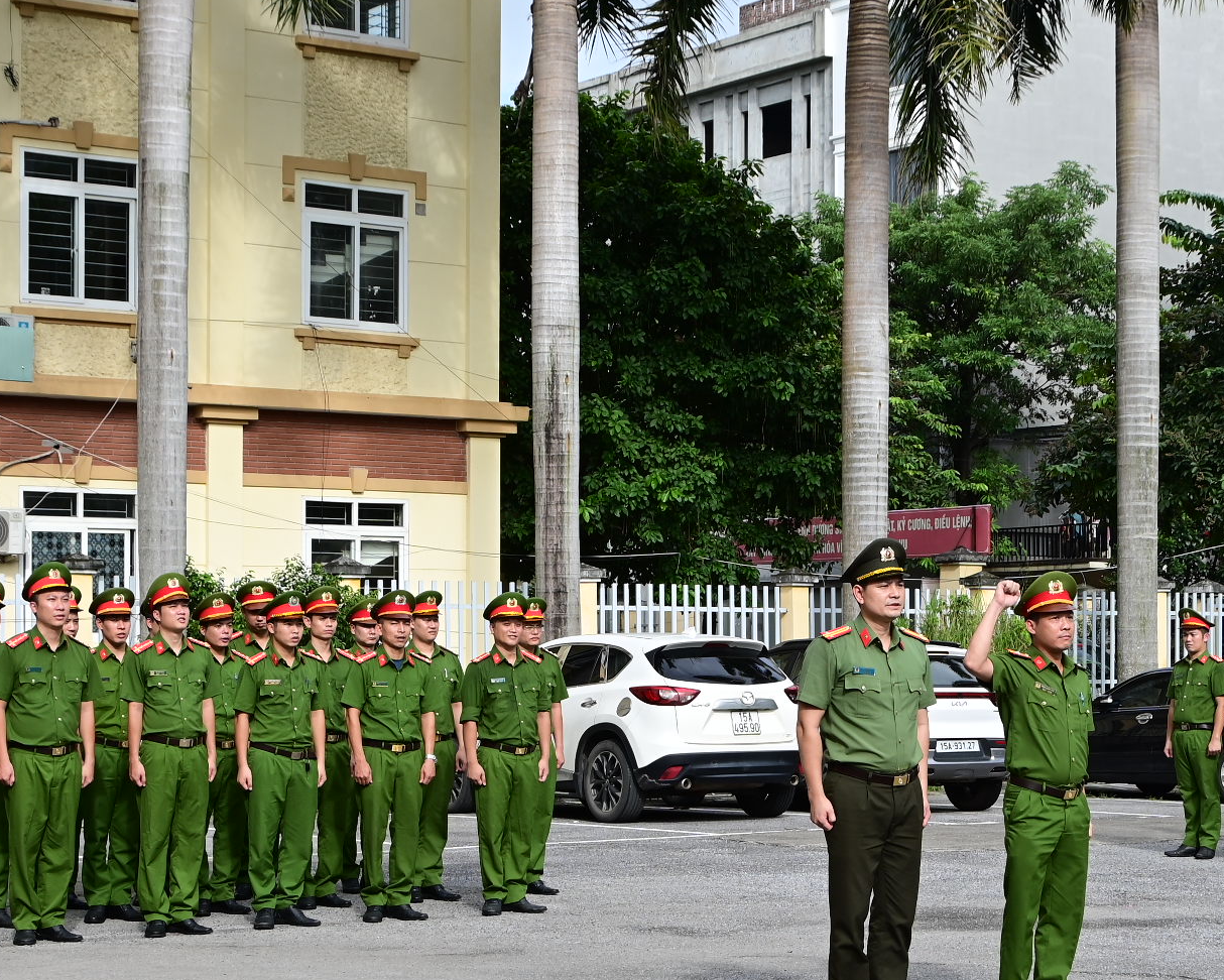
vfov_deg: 21.0
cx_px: 736
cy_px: 599
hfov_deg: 26.0
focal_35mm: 73
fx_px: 2645
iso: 160
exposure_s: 1/200
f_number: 9
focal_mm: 32
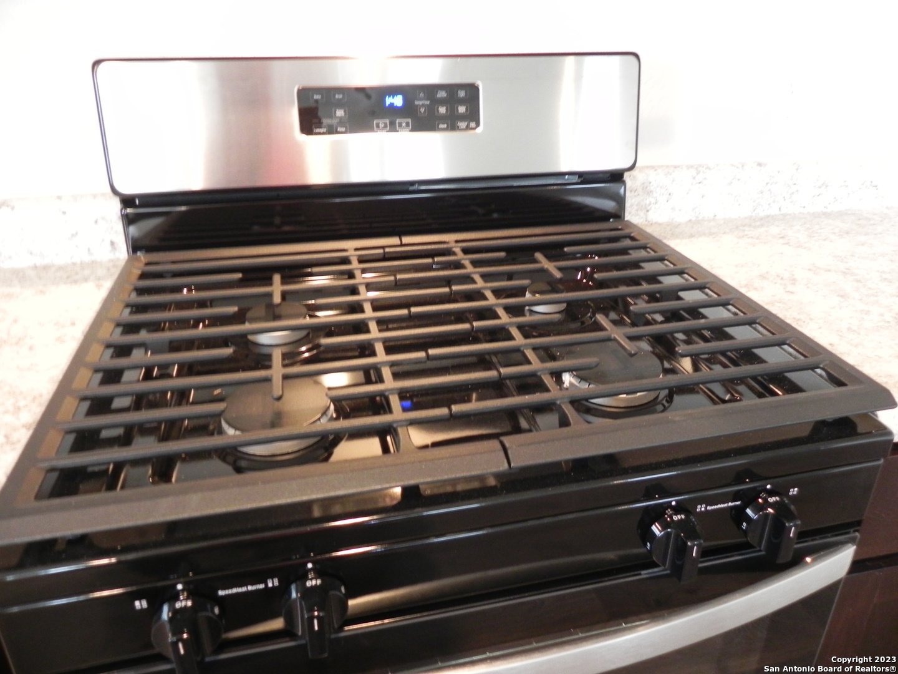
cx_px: 449
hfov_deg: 67.3
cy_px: 337
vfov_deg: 53.1
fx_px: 674
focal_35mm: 26
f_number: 2.8
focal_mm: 4.6
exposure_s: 1/12
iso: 400
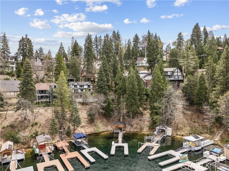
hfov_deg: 71.6
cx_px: 114
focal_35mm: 24
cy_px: 86
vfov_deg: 56.8
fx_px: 159
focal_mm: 12.3
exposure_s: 1/160
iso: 130
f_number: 2.8
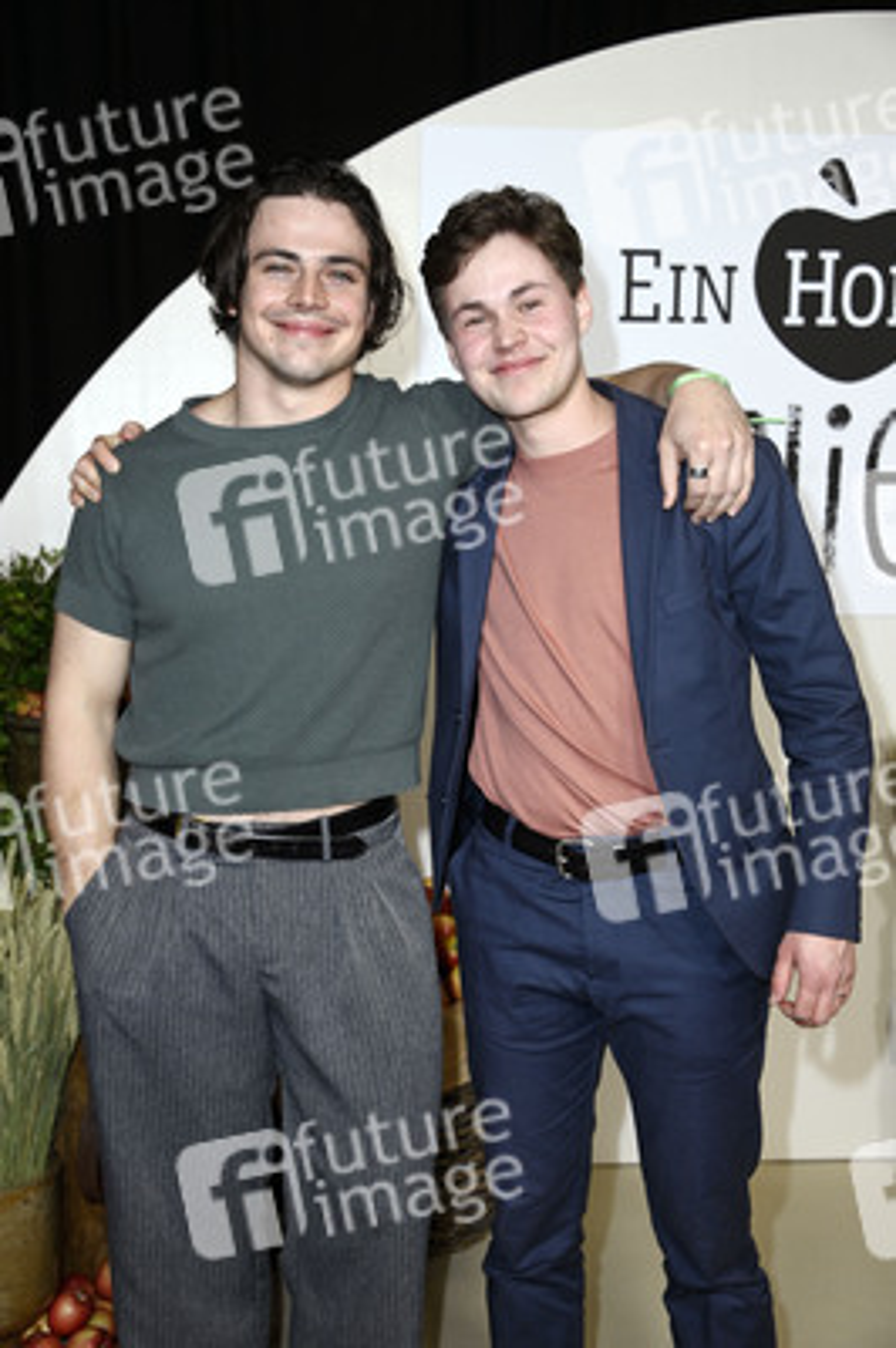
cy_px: 674
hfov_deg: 28.0
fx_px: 1795
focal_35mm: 48
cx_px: 448
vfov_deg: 41.1
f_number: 5
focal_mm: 48
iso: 640
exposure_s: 1/250
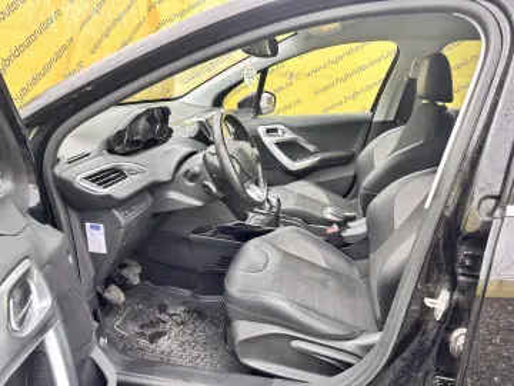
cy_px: 193
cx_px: 257
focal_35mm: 26
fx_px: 386
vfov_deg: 53.1
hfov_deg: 67.3
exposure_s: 1/155
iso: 40
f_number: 1.6
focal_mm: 5.96
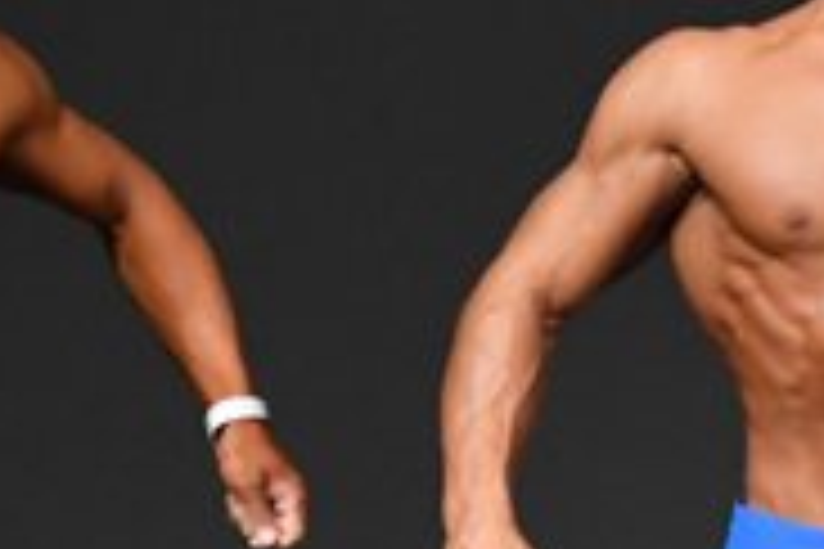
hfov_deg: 1.5
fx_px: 30554
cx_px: 1587
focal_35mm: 1335
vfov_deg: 1.0
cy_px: 796
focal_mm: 210
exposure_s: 1/400
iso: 4000
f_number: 5.6
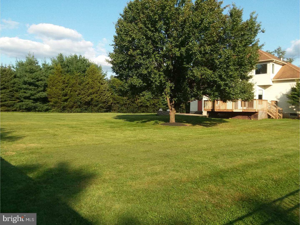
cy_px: 112
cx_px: 150
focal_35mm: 29
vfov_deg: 48.2
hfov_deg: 61.7
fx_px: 251
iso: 40
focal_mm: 2.47
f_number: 1.9
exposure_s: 1/942
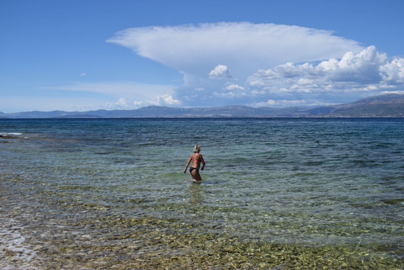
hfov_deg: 53.1
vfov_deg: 36.9
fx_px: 404
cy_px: 135
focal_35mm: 36
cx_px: 202
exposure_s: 1/320
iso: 160
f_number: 8
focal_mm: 24
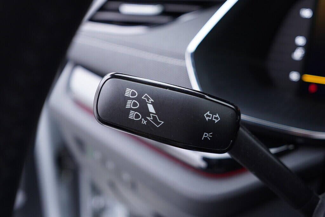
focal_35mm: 36
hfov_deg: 53.1
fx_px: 325
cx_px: 162
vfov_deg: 36.9
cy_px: 108
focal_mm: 24
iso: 250
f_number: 2.8
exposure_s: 1/40
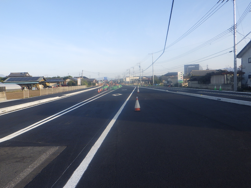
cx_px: 126
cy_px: 94
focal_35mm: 28
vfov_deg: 49.7
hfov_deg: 63.4
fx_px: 203
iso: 125
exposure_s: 1/400
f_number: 4.2
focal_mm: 5
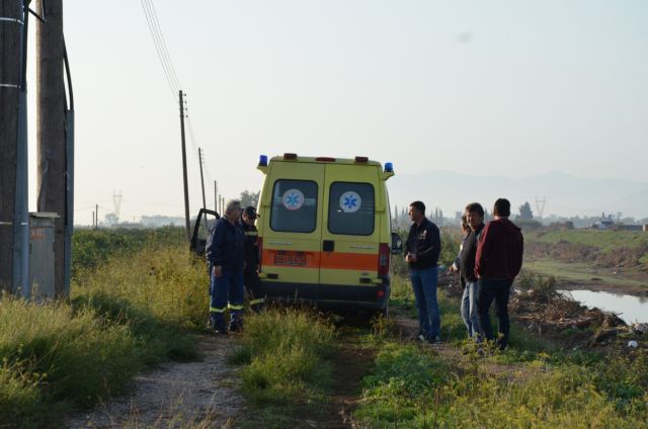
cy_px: 214
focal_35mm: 105
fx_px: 1886
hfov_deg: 19.5
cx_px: 324
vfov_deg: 13.0
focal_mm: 70
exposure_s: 1/1600
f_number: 10
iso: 2000
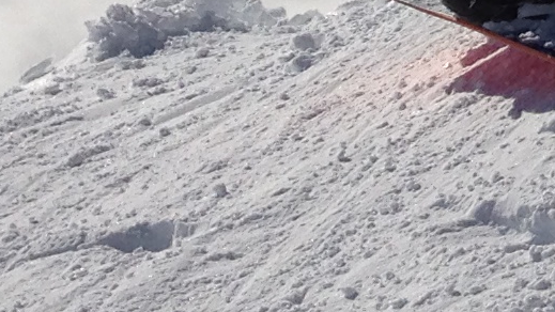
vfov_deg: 5.2
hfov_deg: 8.7
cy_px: -463
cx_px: 1346
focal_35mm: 226
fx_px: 3326
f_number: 2.4
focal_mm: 4.13
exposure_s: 1/4926
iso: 50
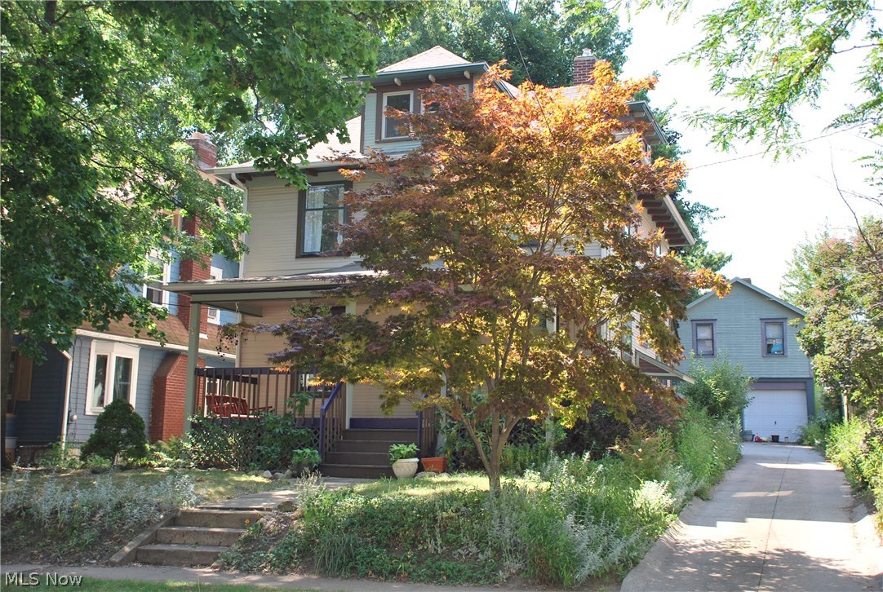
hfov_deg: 46.3
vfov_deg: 32.0
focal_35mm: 42
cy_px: 296
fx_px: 1032
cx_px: 442
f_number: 4
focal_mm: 28
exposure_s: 1/125
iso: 100
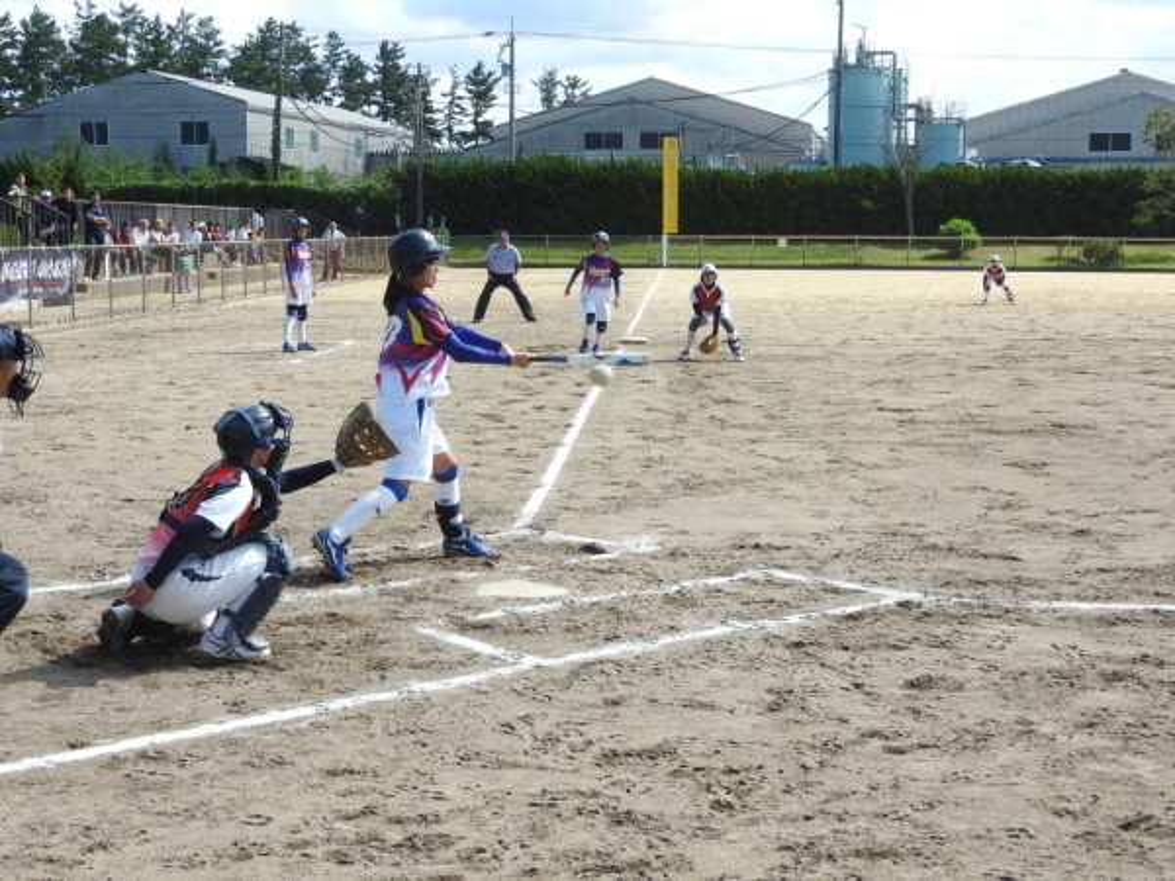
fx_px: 2037
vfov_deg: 24.4
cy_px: 440
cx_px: 588
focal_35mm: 60
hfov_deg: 32.2
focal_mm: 10.7
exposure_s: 1/500
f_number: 4.2
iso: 100
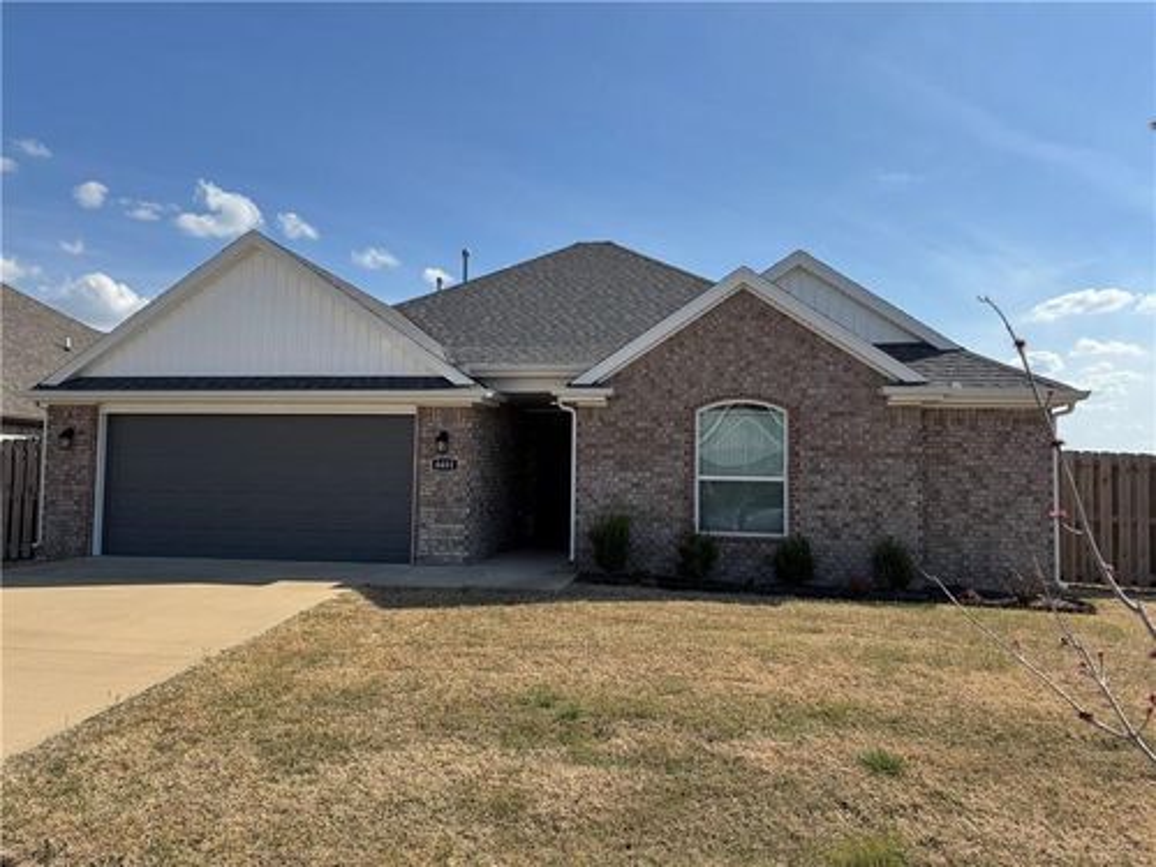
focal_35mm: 24
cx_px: 578
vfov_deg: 56.8
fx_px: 801
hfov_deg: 71.6
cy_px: 434
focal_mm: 6.76
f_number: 1.78
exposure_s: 1/5348
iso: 80
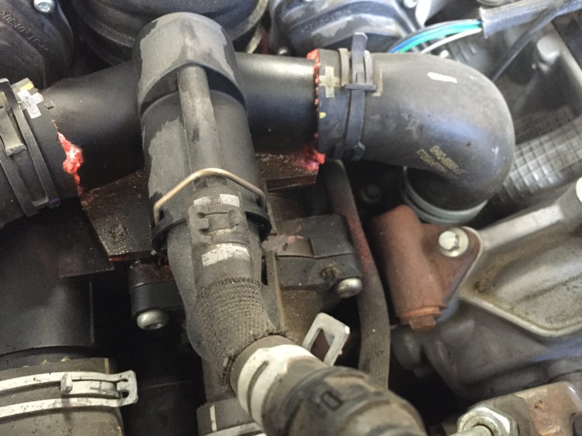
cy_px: 218
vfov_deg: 48.2
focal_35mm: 29
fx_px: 488
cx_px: 291
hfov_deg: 61.7
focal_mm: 4.15
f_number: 2.2
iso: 400
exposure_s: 1/17
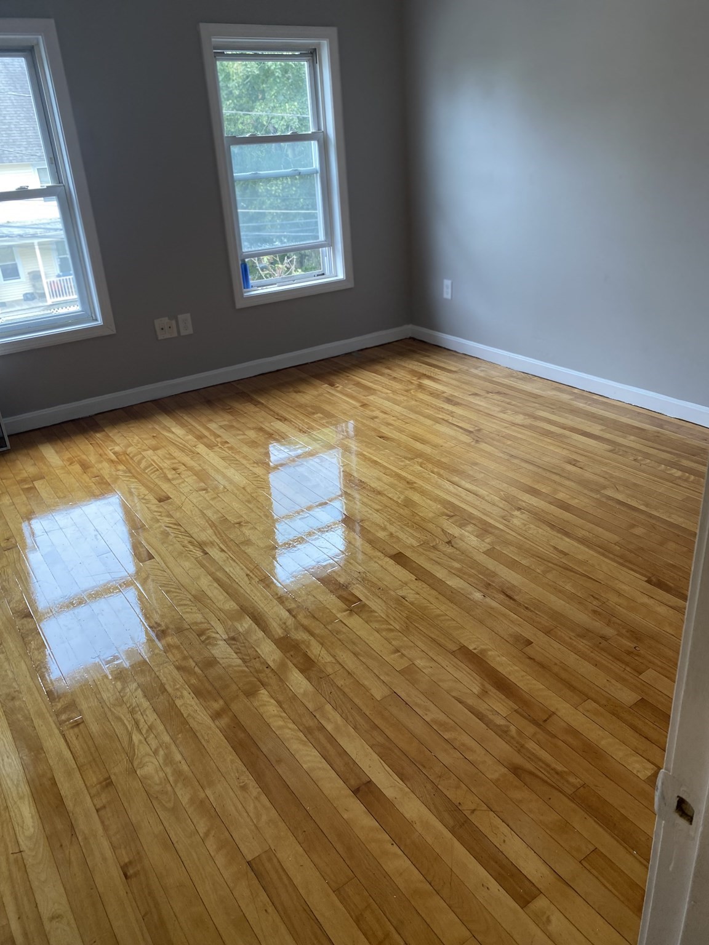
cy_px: 472
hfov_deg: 53.1
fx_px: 710
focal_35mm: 26
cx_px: 354
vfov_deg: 67.3
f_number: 1.8
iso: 100
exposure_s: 1/121
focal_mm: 4.25
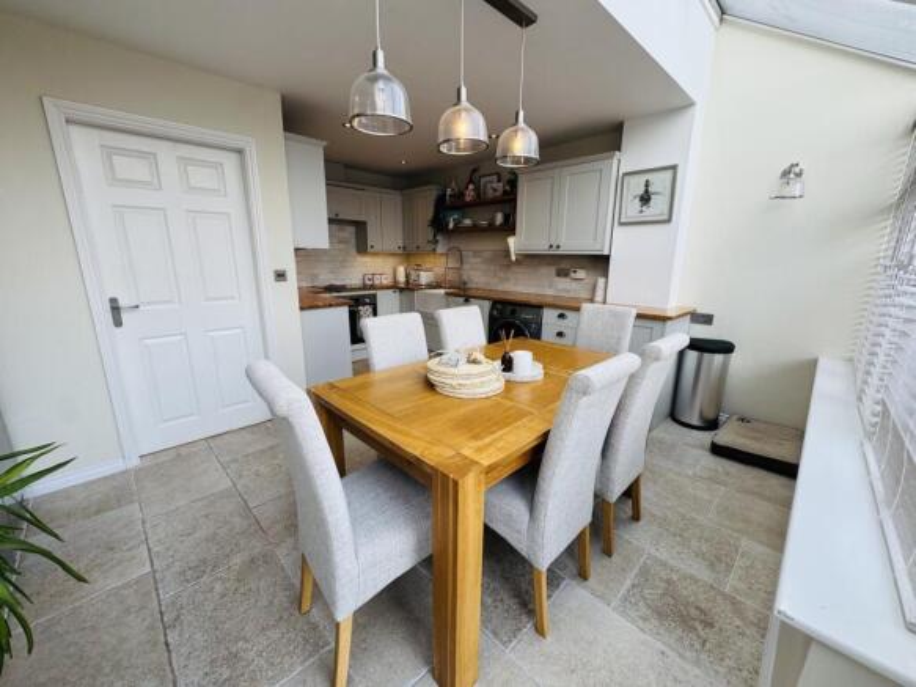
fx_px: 370
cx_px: 458
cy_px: 344
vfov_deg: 85.7
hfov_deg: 102.1
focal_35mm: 14
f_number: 2.2
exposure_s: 1/218
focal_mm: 2.22
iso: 40
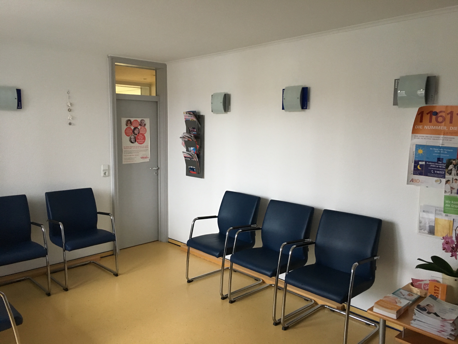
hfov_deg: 61.7
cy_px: 172
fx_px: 384
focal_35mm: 29
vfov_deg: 48.2
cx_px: 229
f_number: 2.2
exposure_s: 1/33
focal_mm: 4.15
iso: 200
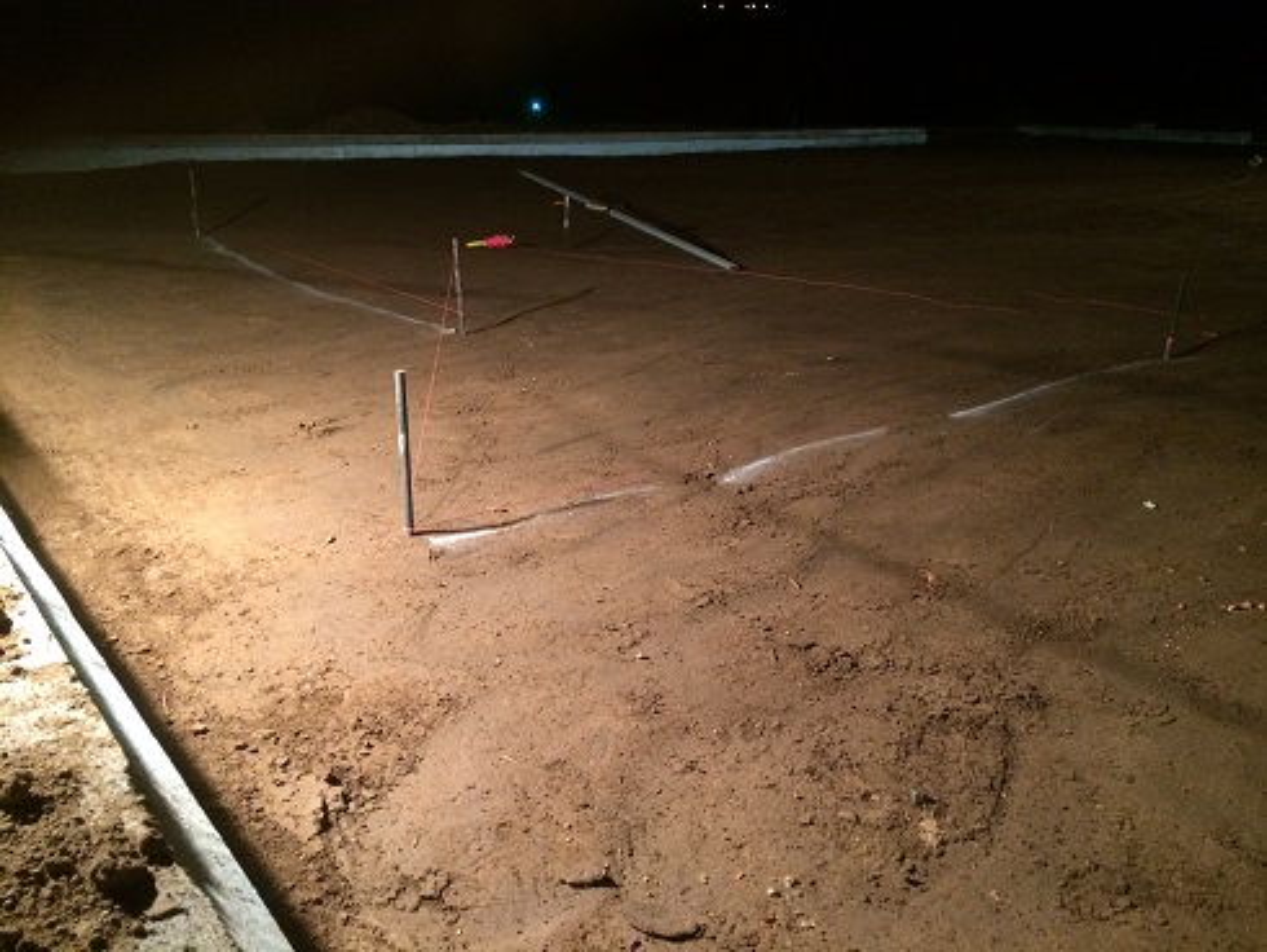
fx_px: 1062
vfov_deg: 48.3
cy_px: 476
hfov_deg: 61.6
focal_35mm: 29
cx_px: 634
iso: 250
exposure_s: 1/15
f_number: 2.2
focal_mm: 4.15
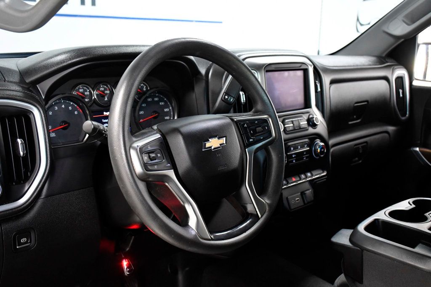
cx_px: 216
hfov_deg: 49.6
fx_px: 467
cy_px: 144
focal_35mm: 39
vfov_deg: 34.2
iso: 2500
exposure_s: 1/100
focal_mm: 26
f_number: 4.5
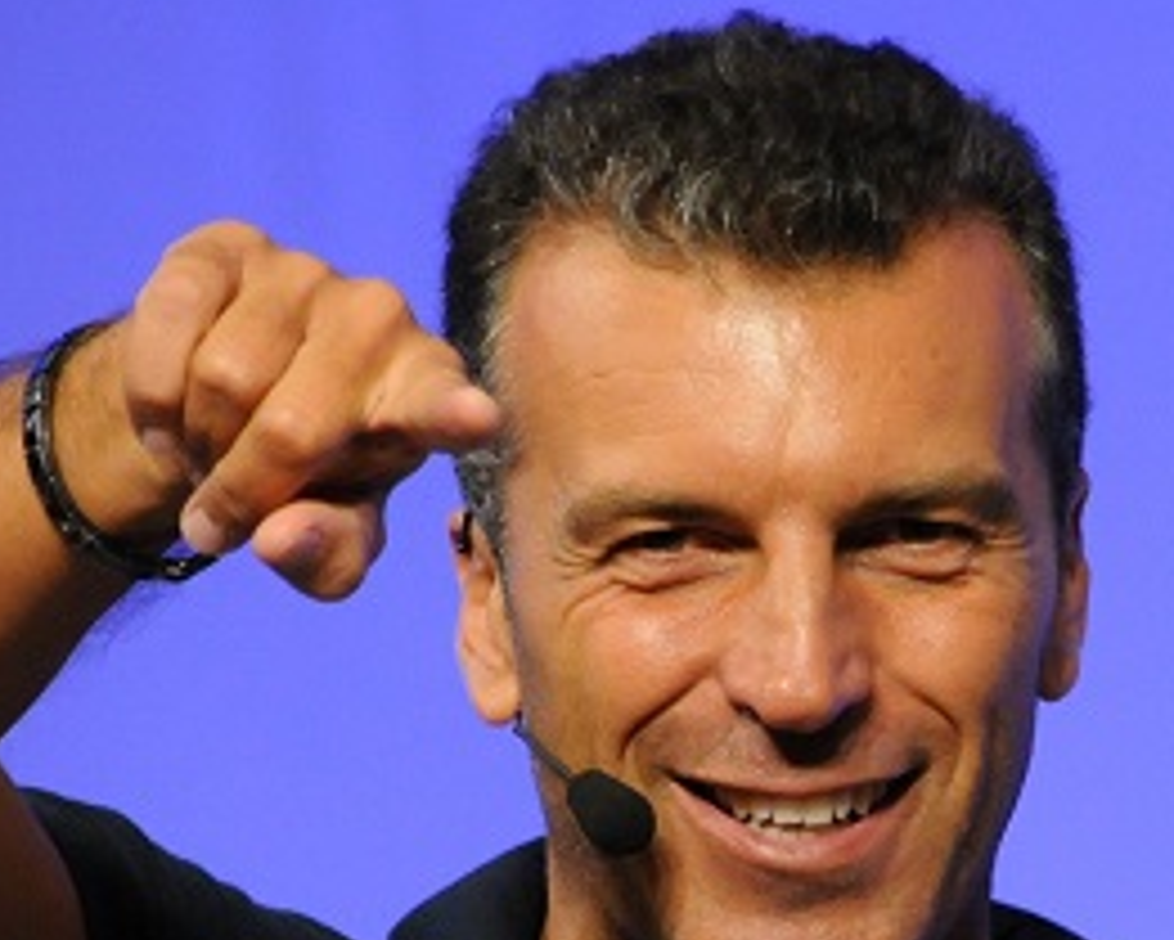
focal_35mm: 1049
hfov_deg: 1.8
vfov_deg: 1.5
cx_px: 868
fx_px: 36462
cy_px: 861
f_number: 7.1
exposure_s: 1/160
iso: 2500
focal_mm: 300
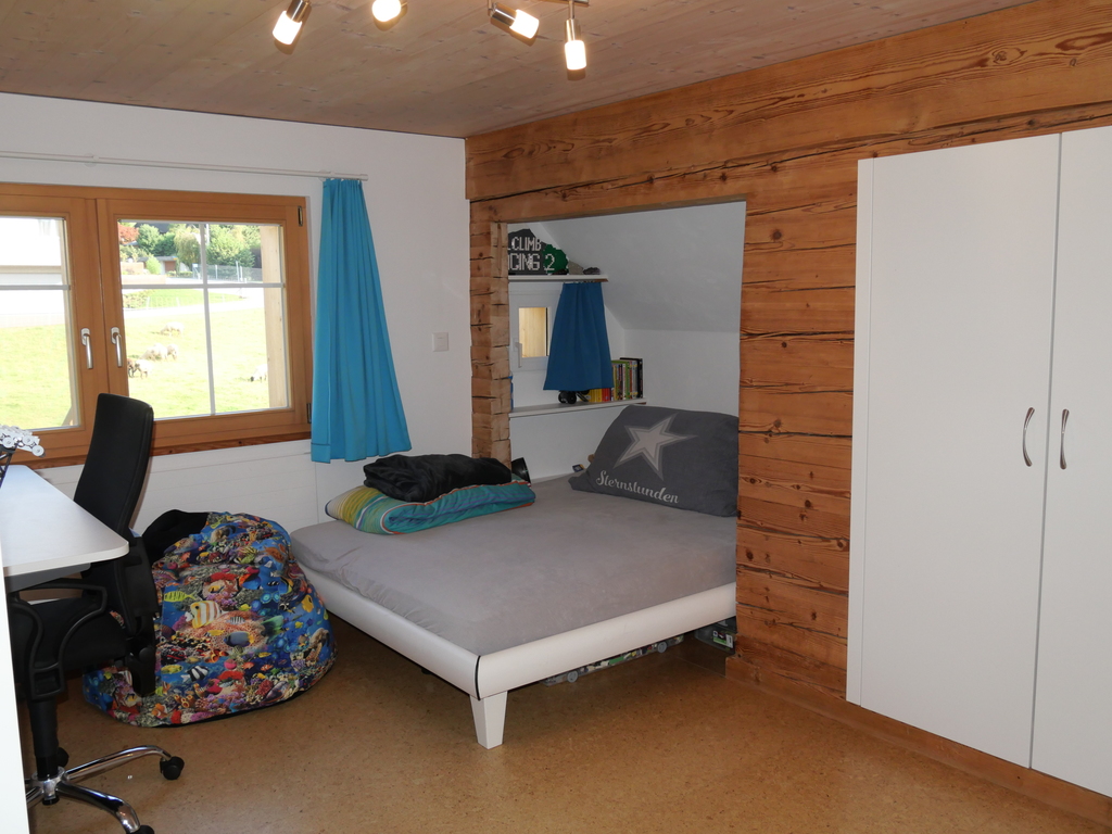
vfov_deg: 49.7
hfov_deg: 63.4
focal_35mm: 28
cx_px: 556
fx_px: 899
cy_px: 417
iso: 800
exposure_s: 1/100
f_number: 7.1
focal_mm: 14
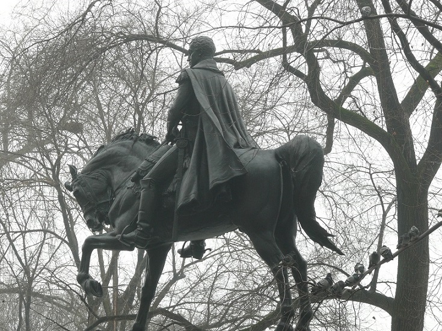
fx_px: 2477
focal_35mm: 194
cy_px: 166
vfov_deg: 7.7
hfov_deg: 10.2
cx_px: 221
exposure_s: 1/40
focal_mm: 36.8
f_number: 6.3
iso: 100
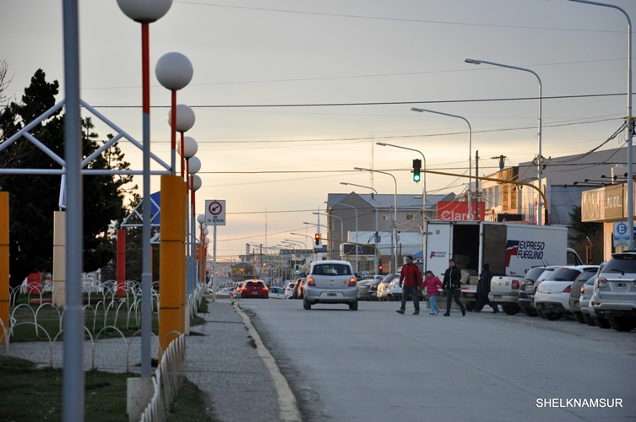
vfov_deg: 8.7
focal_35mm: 158
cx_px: 318
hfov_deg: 13.1
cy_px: 211
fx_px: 2779
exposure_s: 1/200
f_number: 7.1
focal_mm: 105
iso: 800
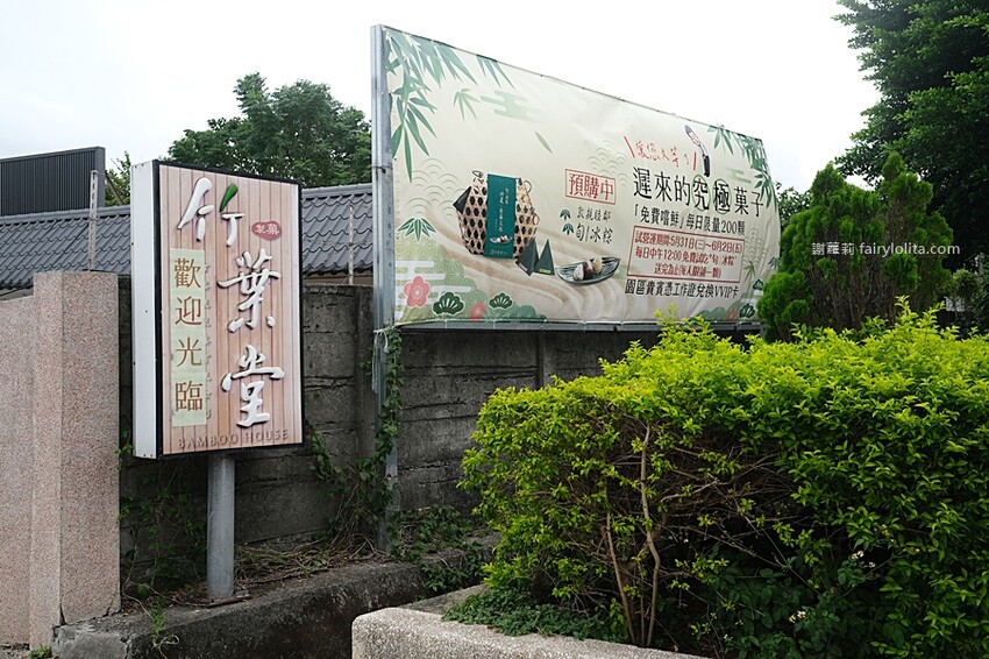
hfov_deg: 54.5
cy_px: 330
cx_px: 494
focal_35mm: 35
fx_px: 961
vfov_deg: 37.8
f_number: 5
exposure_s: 1/850
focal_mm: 23
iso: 800
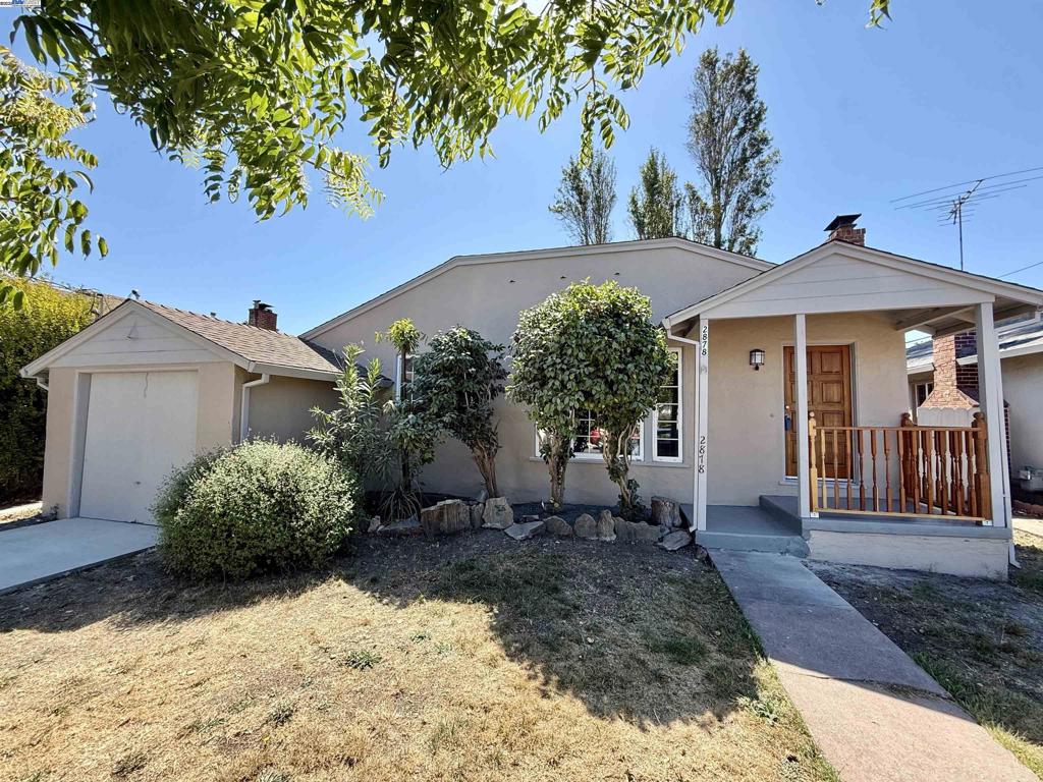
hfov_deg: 102.1
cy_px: 391
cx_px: 522
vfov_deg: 85.7
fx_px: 422
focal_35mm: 14
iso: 64
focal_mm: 2.22
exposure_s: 1/664
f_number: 2.2
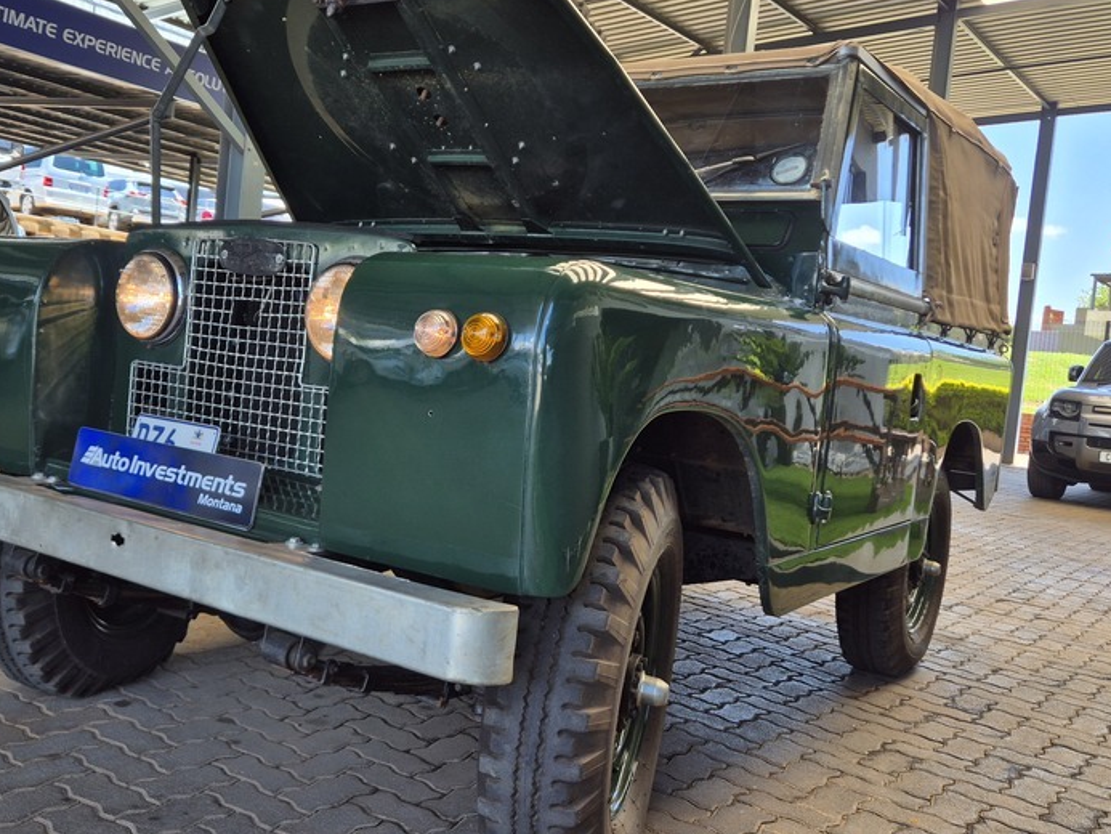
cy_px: 374
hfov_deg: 53.5
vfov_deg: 41.8
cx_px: 431
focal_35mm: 34
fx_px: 1091
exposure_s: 1/222
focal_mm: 5.4
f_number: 1.8
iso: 25
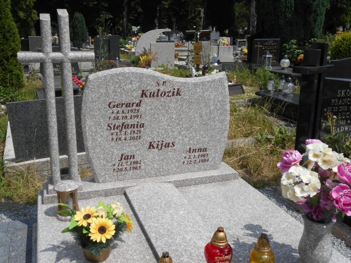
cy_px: 132
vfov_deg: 36.8
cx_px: 176
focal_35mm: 39
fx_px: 395
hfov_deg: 47.9
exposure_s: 1/1250
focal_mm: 6.7
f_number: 3.9
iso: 80
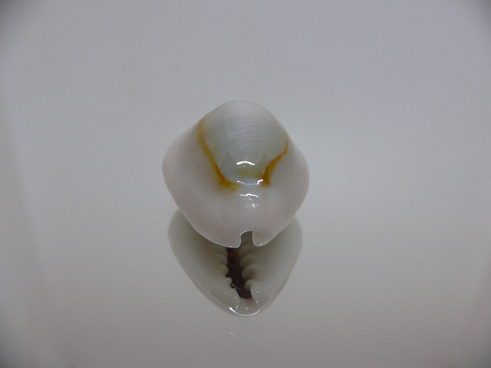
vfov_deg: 40.7
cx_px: 246
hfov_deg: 52.6
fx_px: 496
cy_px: 184
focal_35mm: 35
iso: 200
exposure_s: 1/60
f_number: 2.8
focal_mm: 4.6
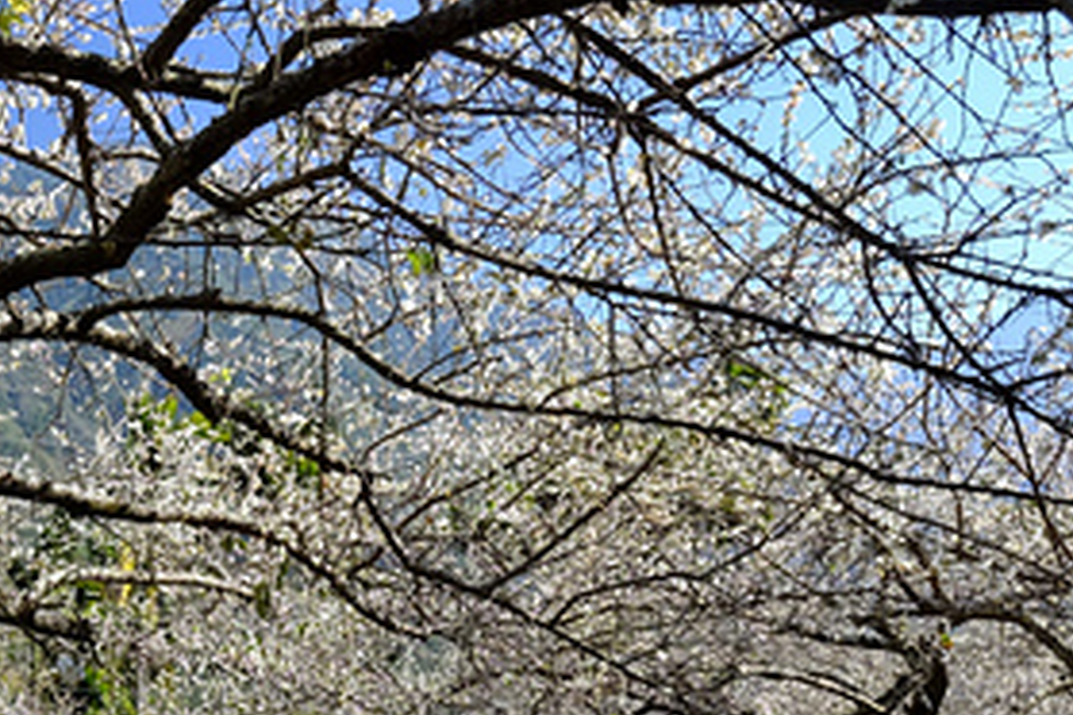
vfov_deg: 30.6
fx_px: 1282
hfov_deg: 43.0
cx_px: 192
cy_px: 544
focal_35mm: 43
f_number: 9
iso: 200
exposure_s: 1/40
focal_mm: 10
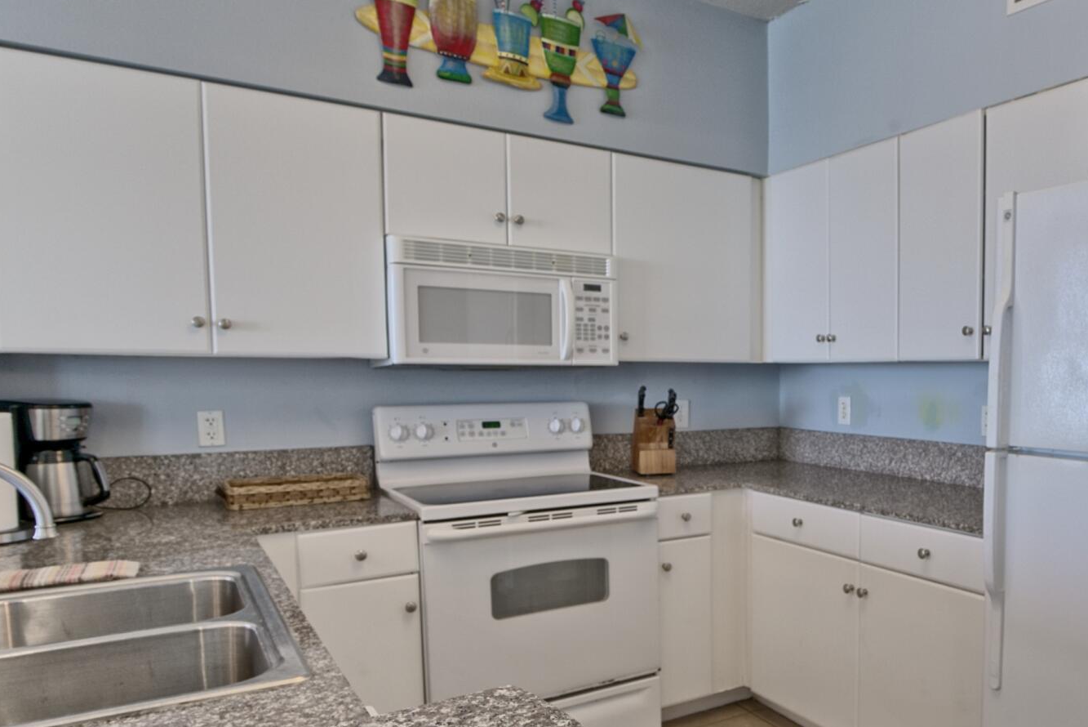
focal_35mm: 27
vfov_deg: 47.6
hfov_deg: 63.1
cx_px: 828
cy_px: 452
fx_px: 816
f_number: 8
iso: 500
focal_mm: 12
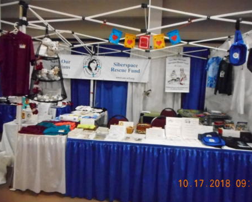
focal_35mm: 27
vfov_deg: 53.2
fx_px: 201
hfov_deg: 64.0
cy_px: 100
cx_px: 133
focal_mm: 4.5
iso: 1600
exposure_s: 1/40
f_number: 3.7
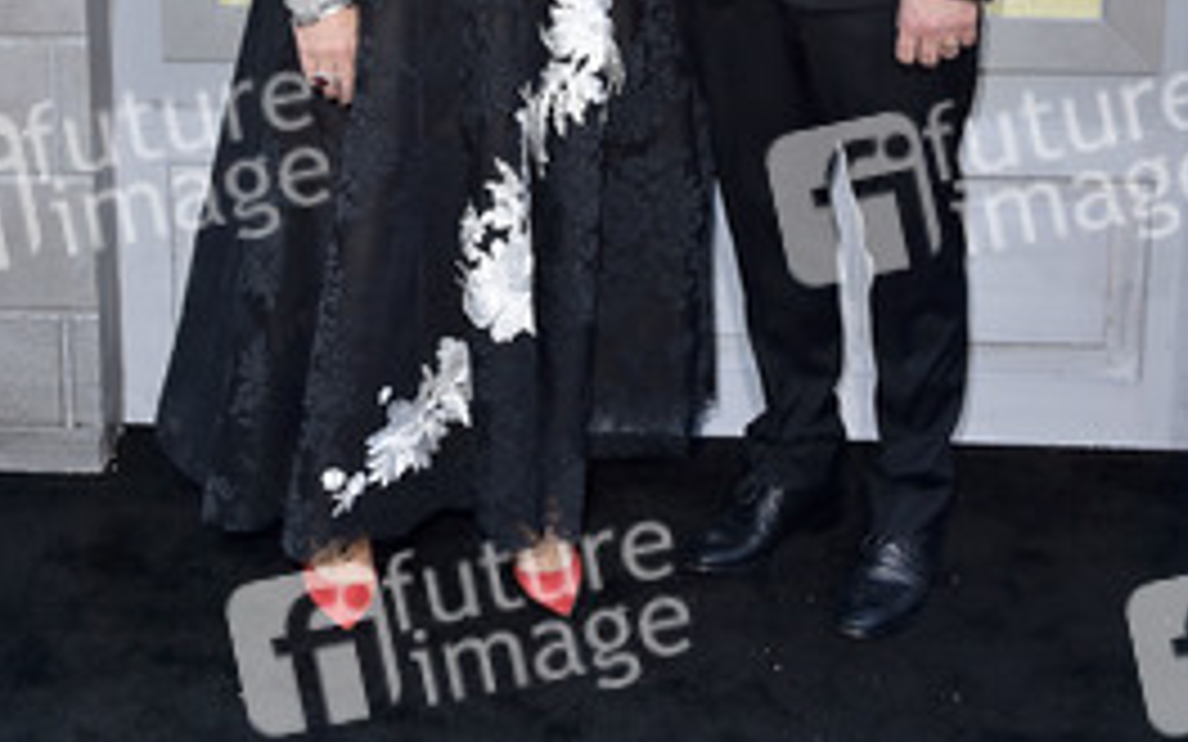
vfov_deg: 19.3
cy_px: -45
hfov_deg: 31.5
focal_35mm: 65
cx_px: 592
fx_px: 2104
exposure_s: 1/250
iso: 320
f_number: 7.1
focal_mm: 42
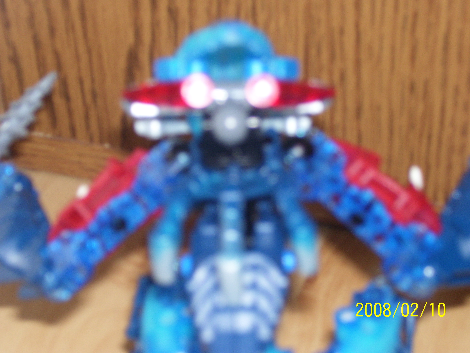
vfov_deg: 17.0
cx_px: 235
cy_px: 176
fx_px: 1181
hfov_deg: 22.5
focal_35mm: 87
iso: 125
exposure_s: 1/90
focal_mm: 14.3
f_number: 4.3
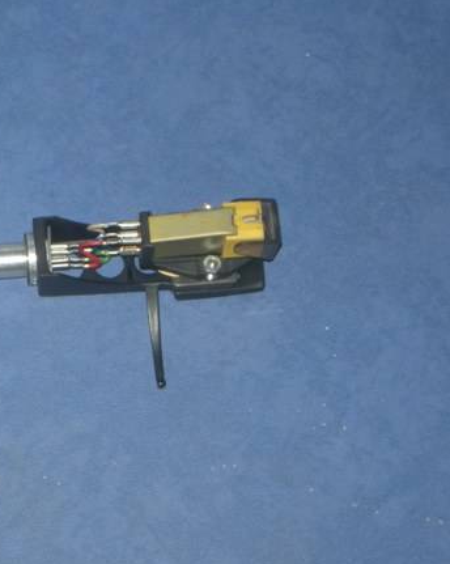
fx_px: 3084
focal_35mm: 185
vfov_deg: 10.4
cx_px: -41
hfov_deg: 8.3
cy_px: 323
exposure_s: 1/120
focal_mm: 17
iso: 77
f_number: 5.6
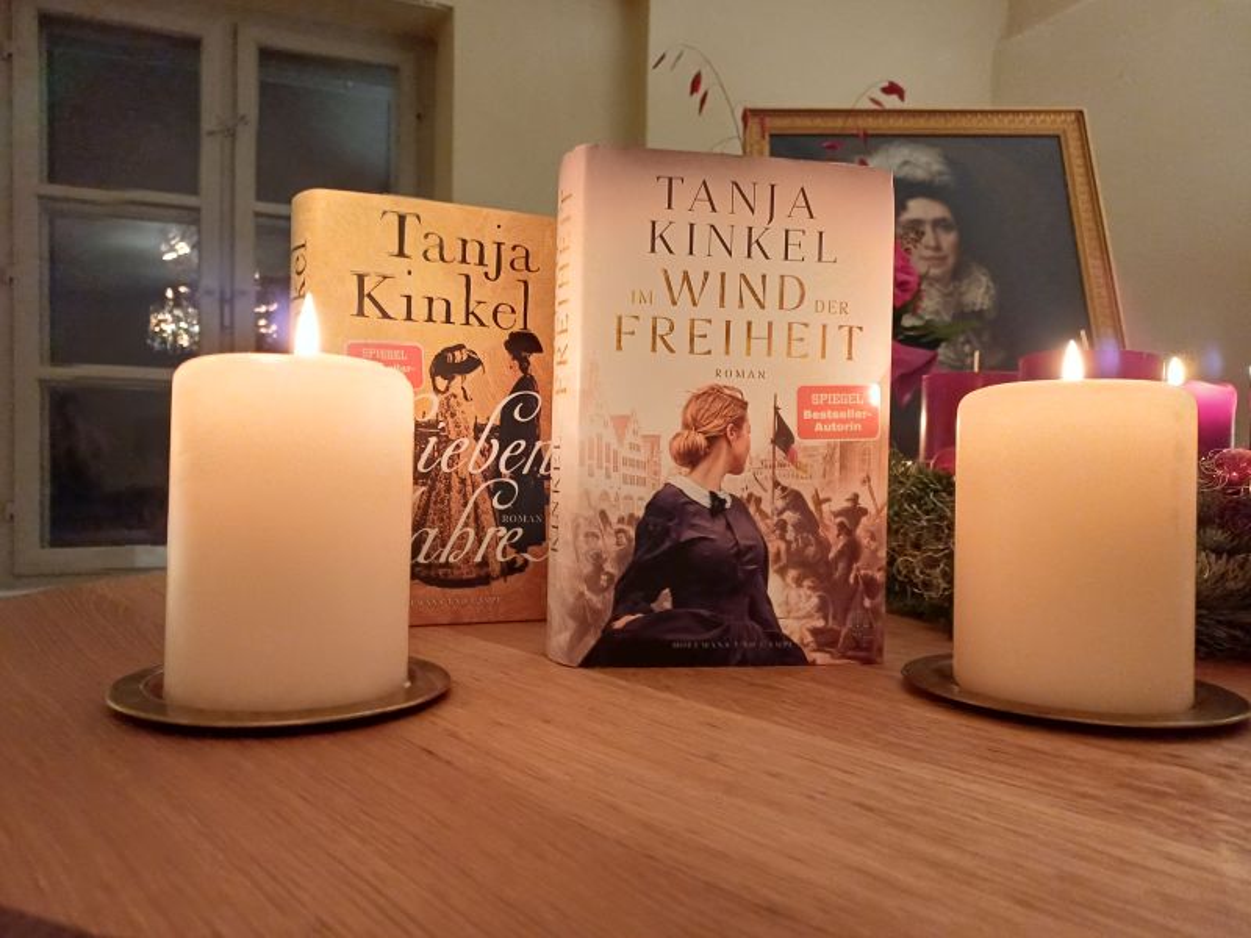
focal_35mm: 25
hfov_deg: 69.4
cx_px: 626
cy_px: 469
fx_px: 903
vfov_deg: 54.9
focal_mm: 4.65
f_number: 1.8
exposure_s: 1/20
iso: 640
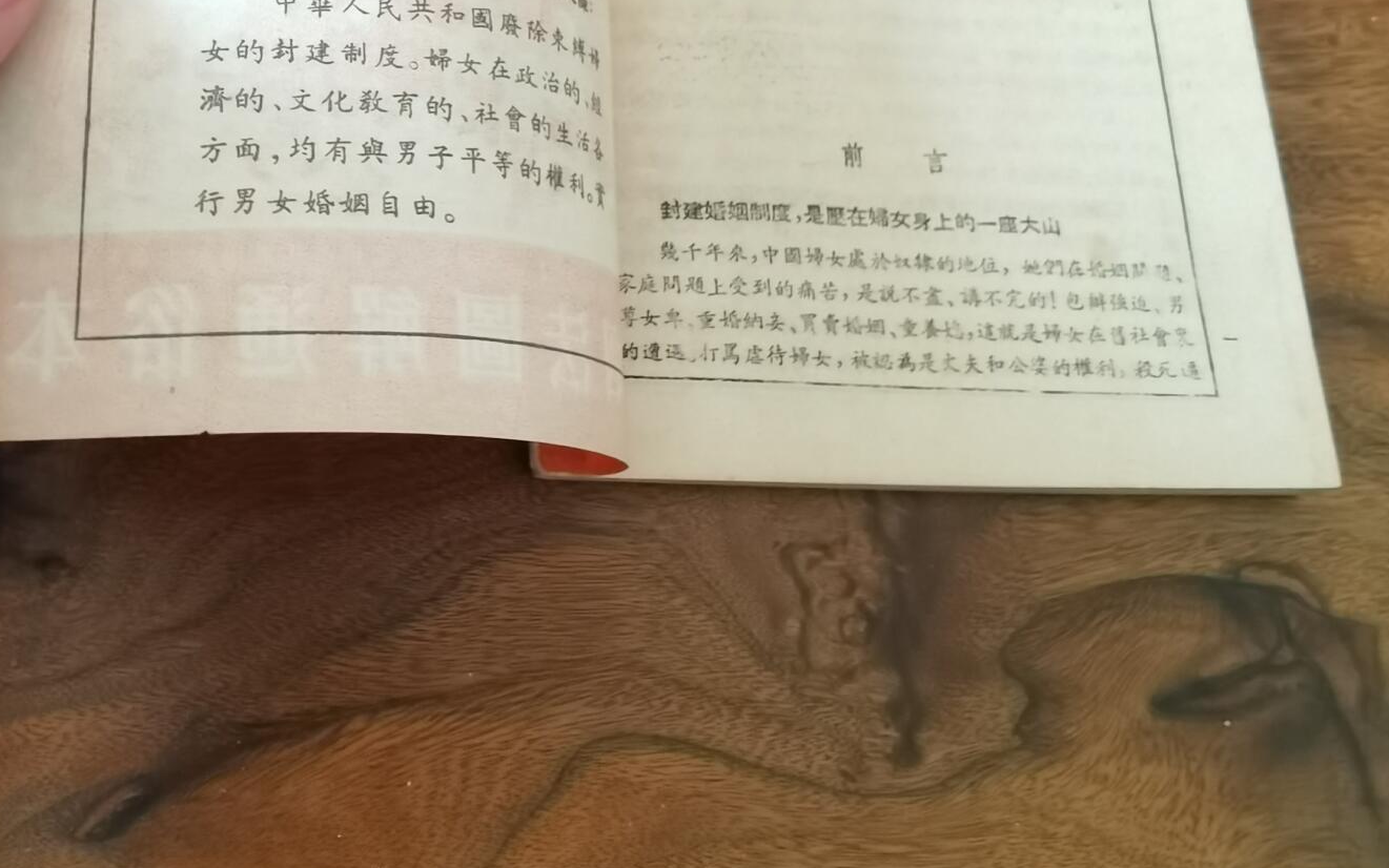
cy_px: 94
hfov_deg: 50.4
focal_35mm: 39
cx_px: 685
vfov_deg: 31.3
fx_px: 1477
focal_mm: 2.26
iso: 320
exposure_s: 1/25
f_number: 2.2
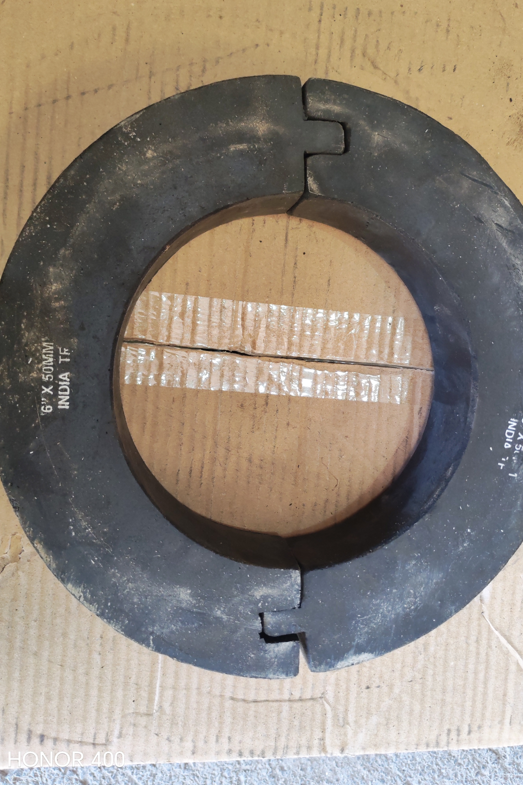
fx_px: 632
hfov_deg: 44.9
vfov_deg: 63.7
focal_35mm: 29
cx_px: 282
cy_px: 386
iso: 800
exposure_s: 1/100
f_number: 1.9
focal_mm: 6.12
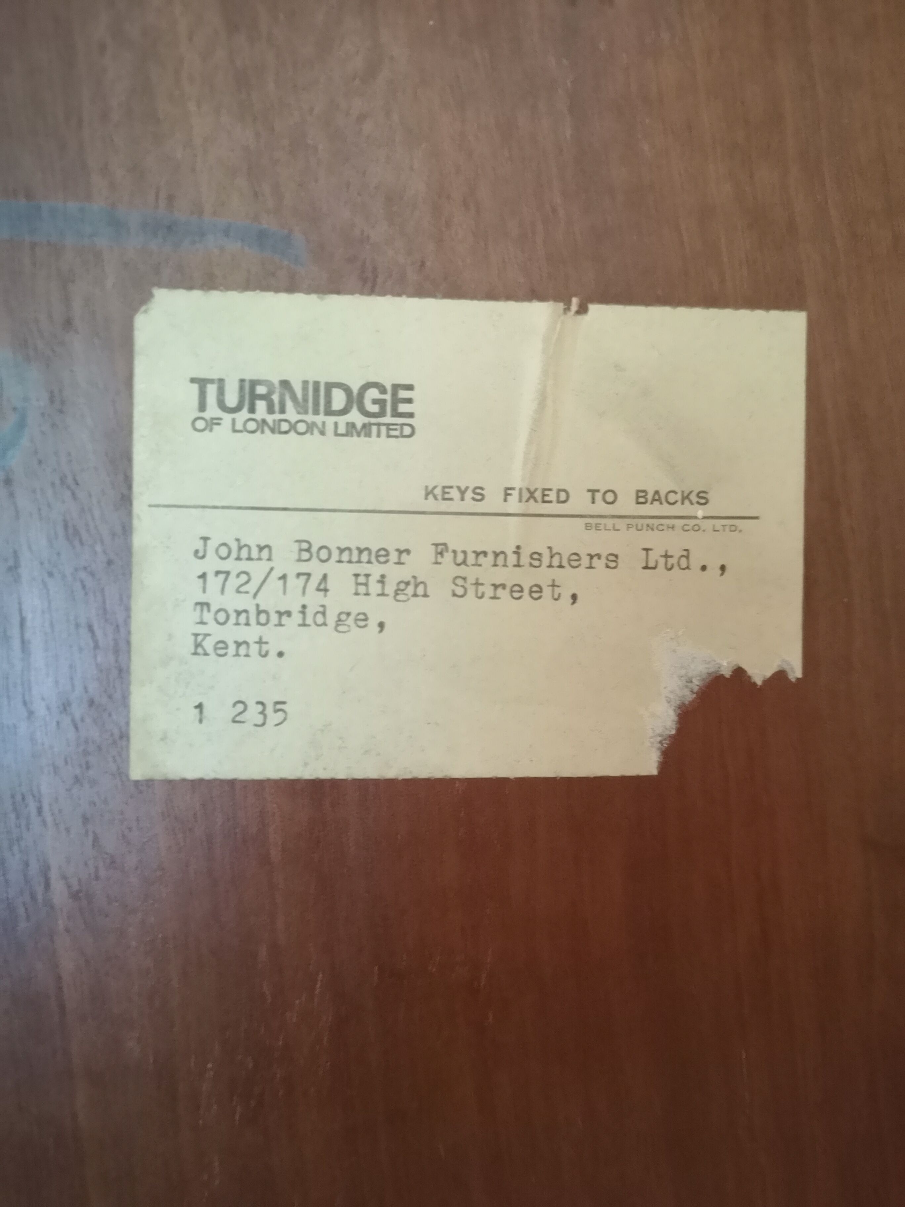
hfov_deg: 51.4
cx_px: 452
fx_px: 941
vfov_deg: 65.3
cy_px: 604
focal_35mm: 27
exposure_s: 1/18
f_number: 1.8
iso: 1600
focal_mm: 3.95
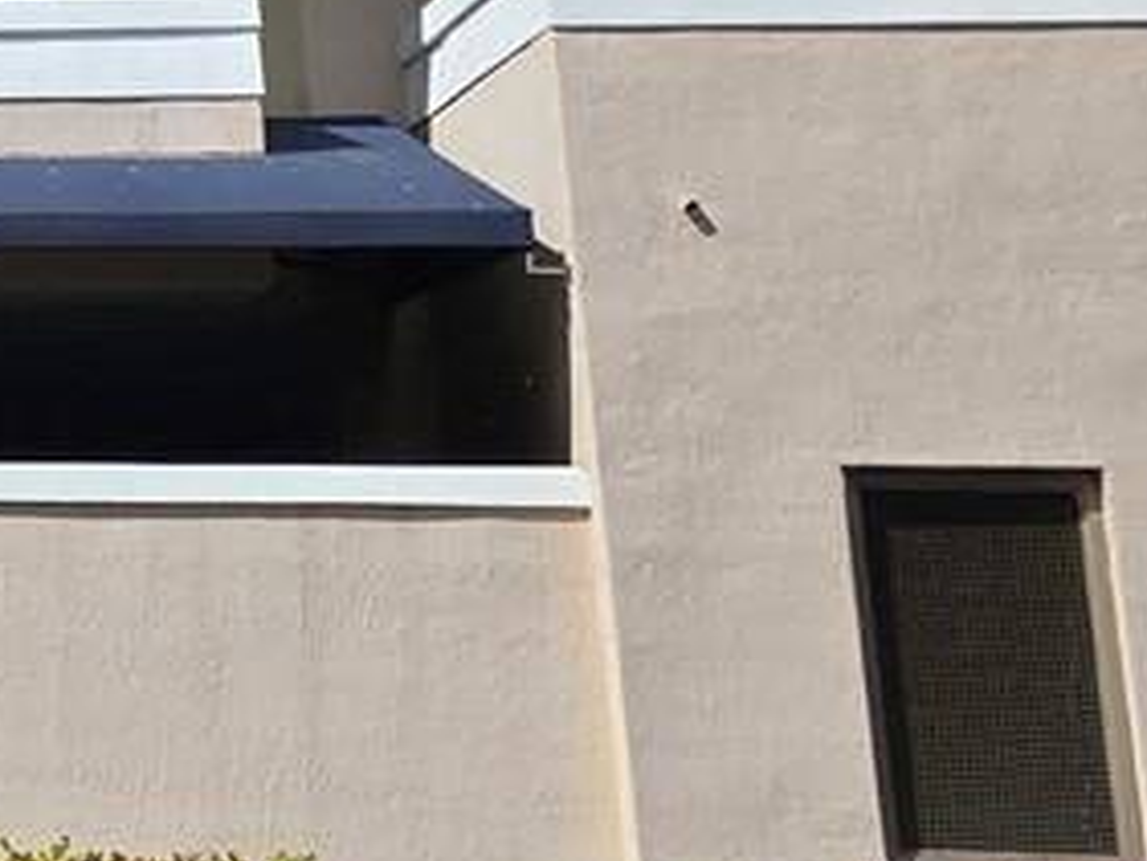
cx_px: -1531
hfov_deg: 12.2
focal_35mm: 131
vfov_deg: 10.9
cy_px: -416
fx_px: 4343
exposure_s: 1/854
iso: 12
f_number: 1.7
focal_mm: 6.3
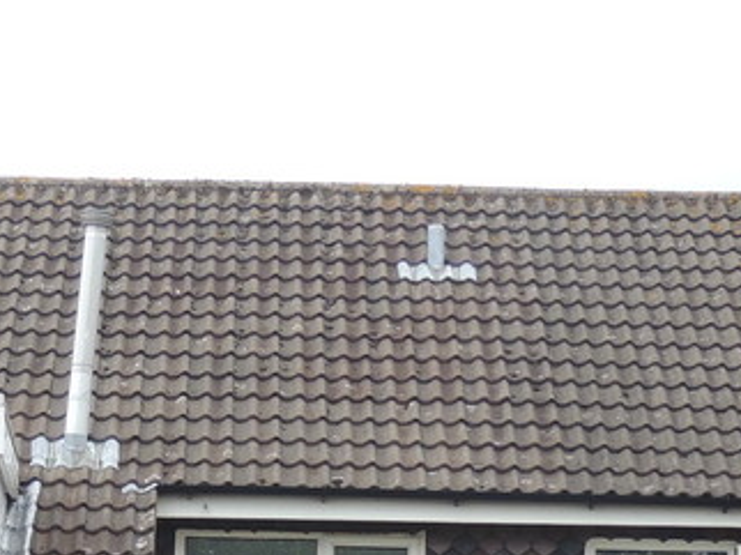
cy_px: 808
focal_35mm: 175
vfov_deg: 8.3
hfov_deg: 11.3
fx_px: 3743
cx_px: 140
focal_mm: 9.8
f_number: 3.7
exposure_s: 1/250
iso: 100
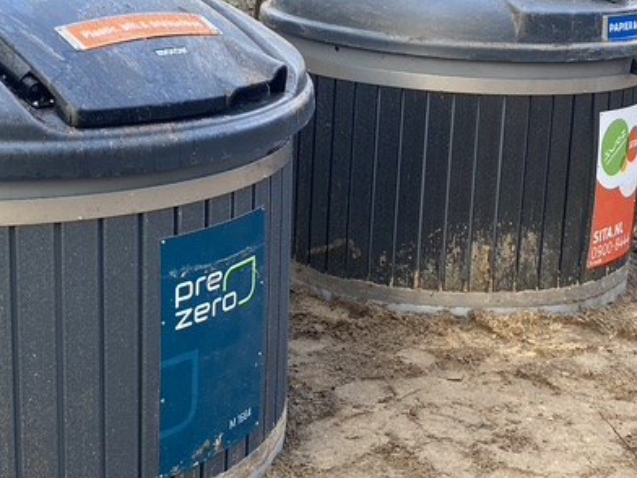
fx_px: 1251
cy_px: 192
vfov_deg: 21.6
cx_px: 466
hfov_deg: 28.2
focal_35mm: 68
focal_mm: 4.25
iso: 50
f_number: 1.8
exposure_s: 1/122
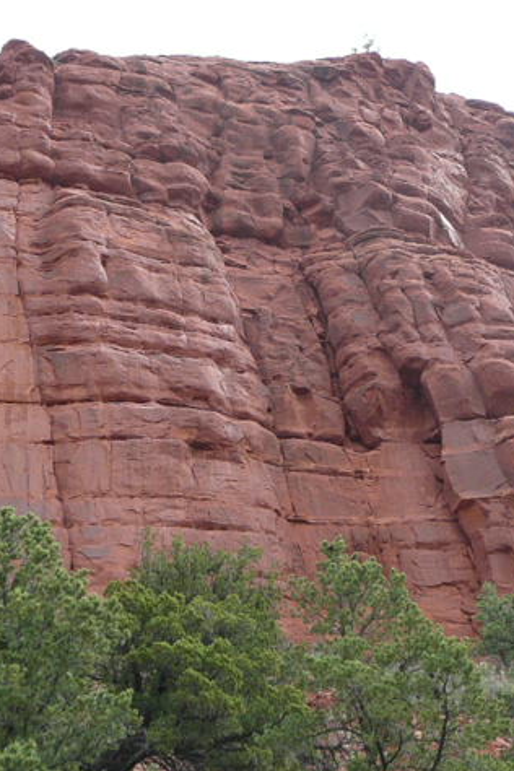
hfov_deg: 22.9
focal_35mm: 59
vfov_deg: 33.9
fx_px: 1263
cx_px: 198
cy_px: 386
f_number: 3.3
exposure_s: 1/320
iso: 100
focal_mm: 4.6
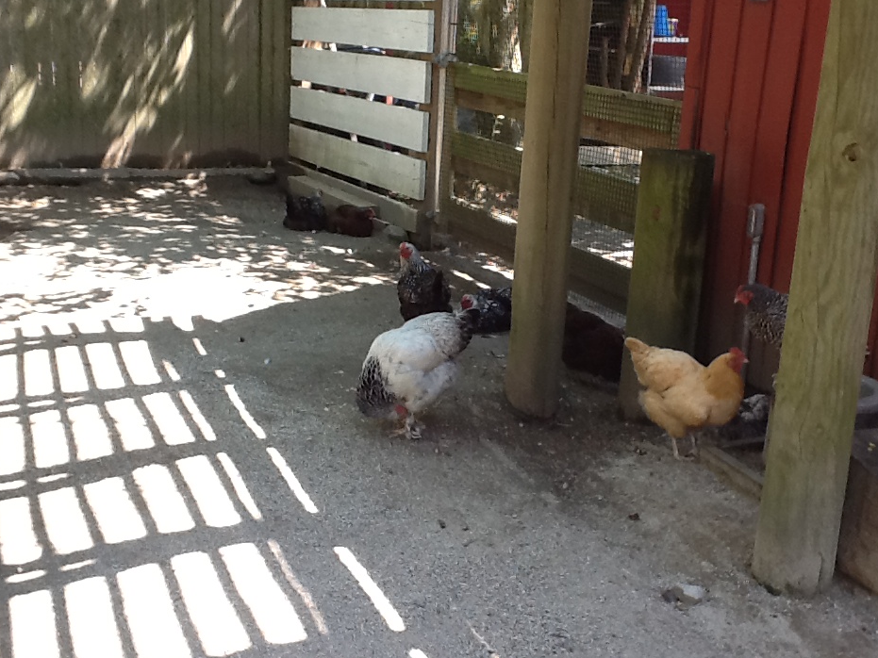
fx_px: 837
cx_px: 439
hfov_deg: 55.4
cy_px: 332
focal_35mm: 33
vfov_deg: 42.9
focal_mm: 2.03
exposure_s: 1/122
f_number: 2.4
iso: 64
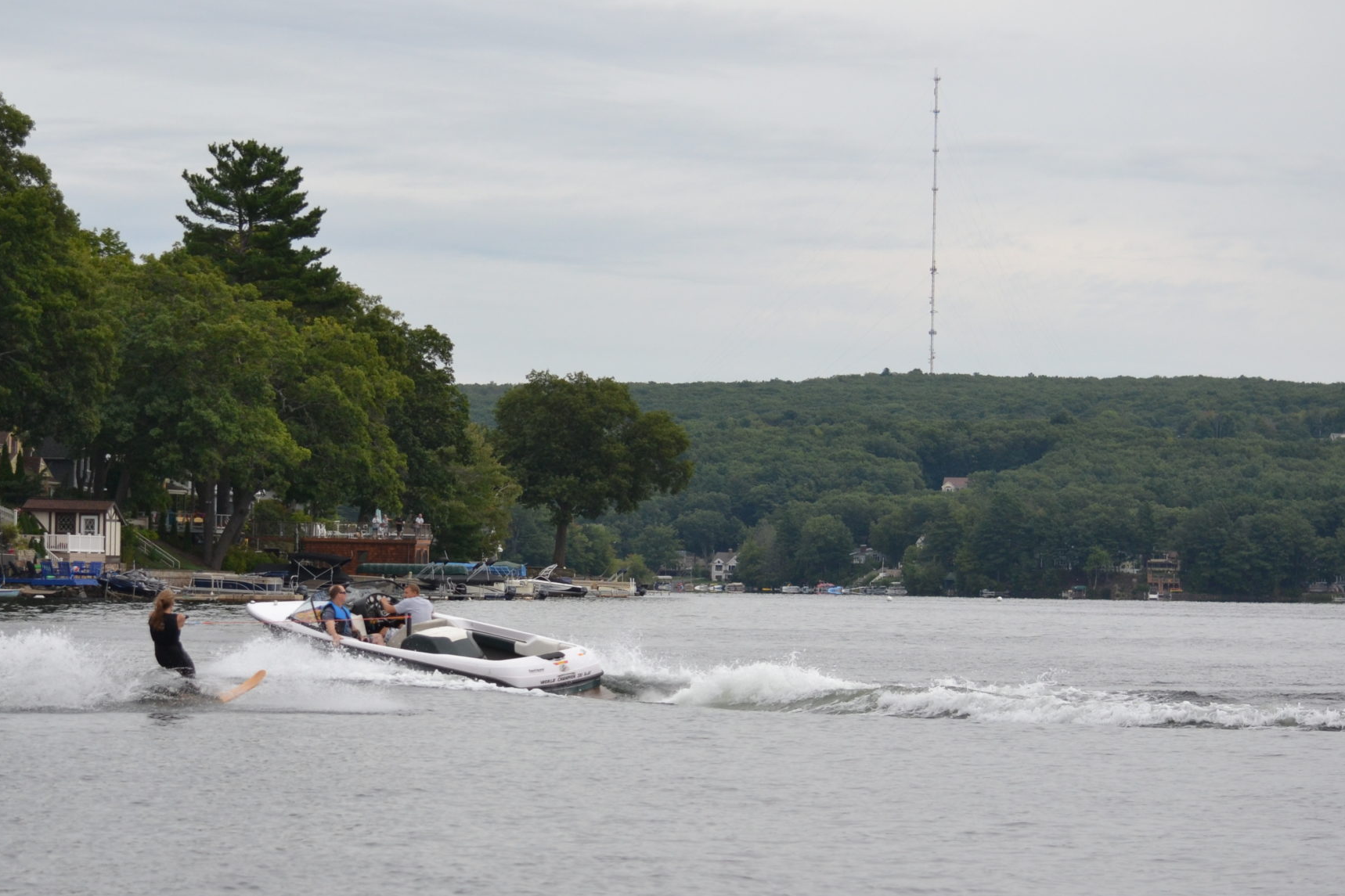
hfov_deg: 13.5
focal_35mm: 152
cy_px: 498
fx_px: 5678
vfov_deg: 9.0
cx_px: 571
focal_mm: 68
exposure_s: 1/1000
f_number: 4.5
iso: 400
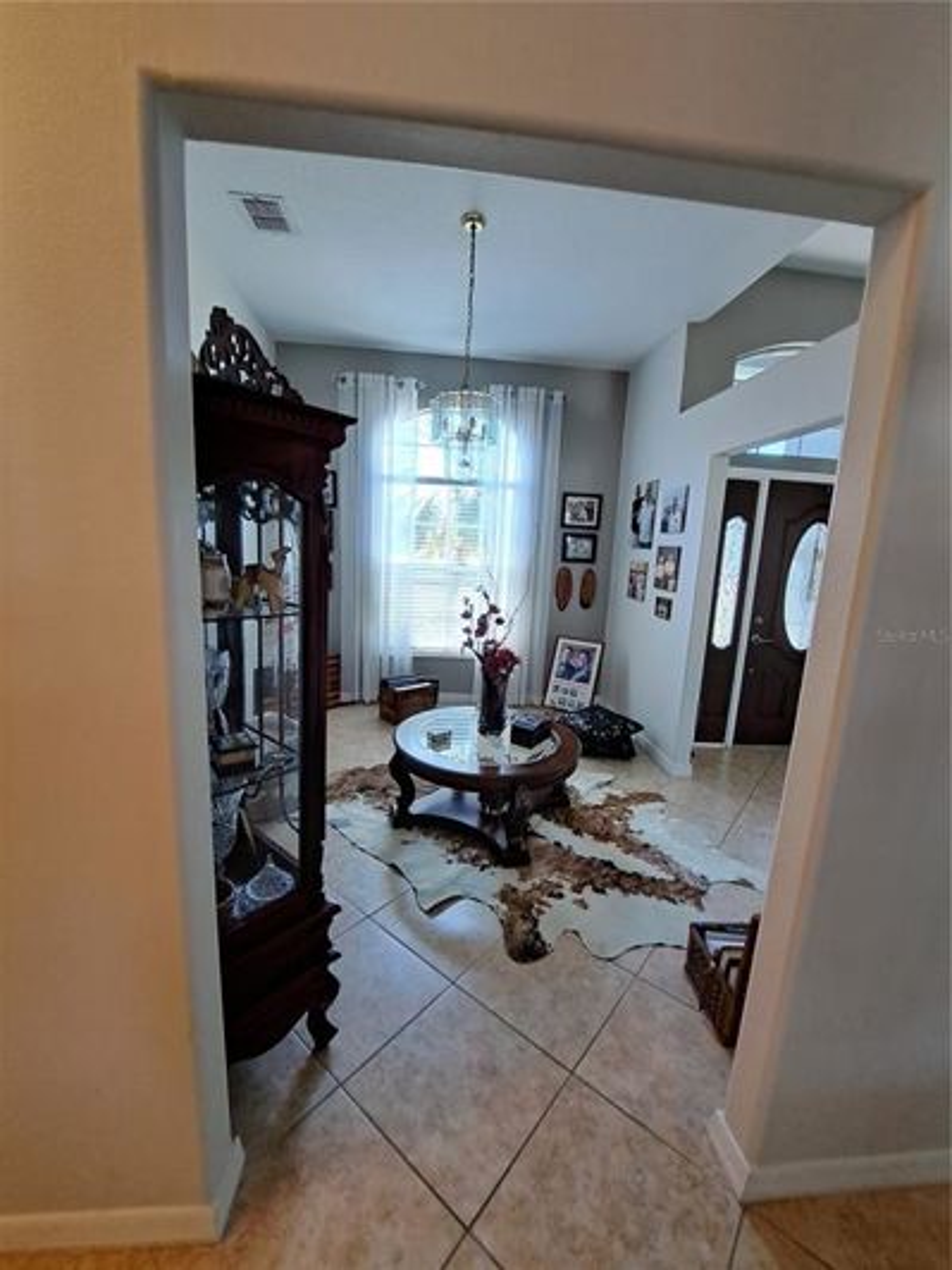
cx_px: 476
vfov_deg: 106.2
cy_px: 635
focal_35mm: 13
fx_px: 477
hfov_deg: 89.9
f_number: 2.2
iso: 80
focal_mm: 1.74
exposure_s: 1/50
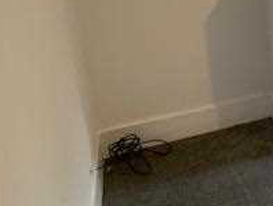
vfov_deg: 17.1
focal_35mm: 84
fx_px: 663
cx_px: 432
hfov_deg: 19.6
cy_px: -15
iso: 125
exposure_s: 1/60
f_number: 1.8
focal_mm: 4.25
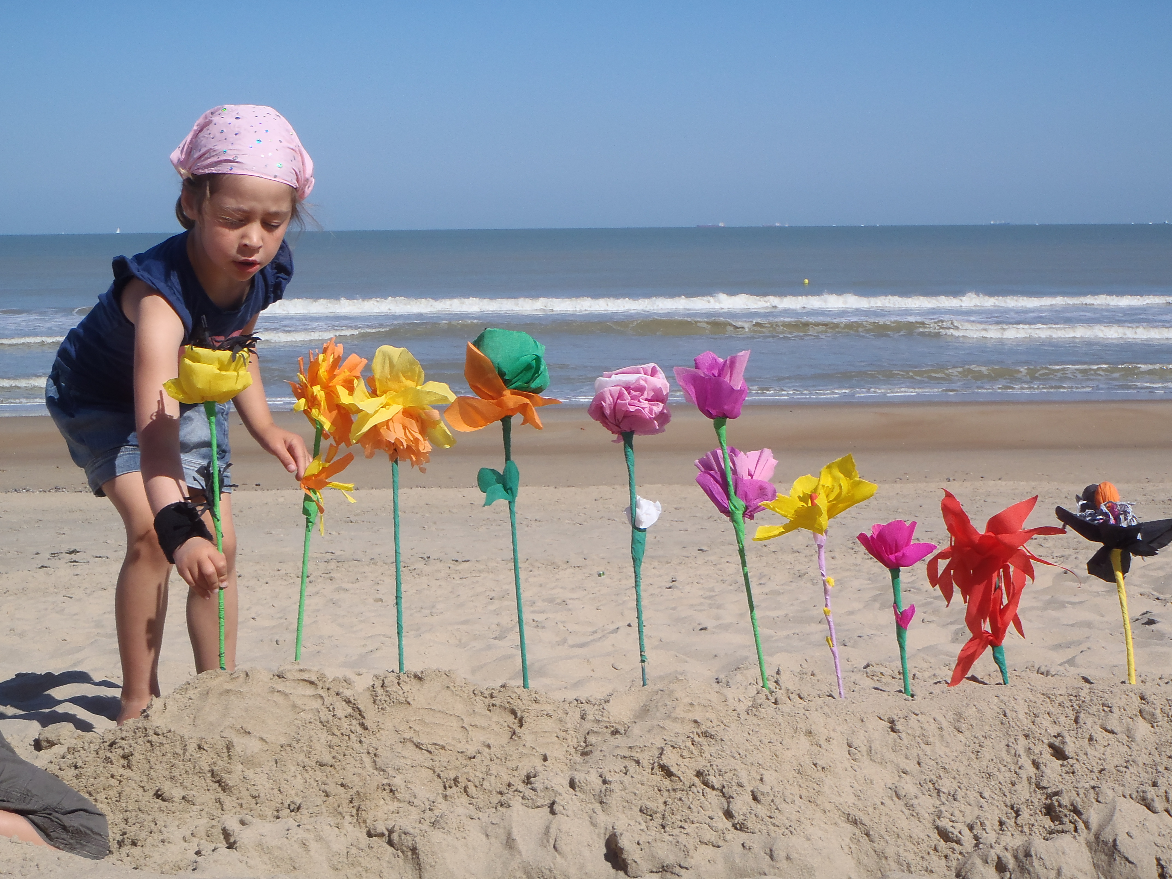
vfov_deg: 25.7
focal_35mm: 57
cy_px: 440
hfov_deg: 33.8
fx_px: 1930
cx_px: 586
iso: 80
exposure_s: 1/400
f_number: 7.1
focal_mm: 10.34
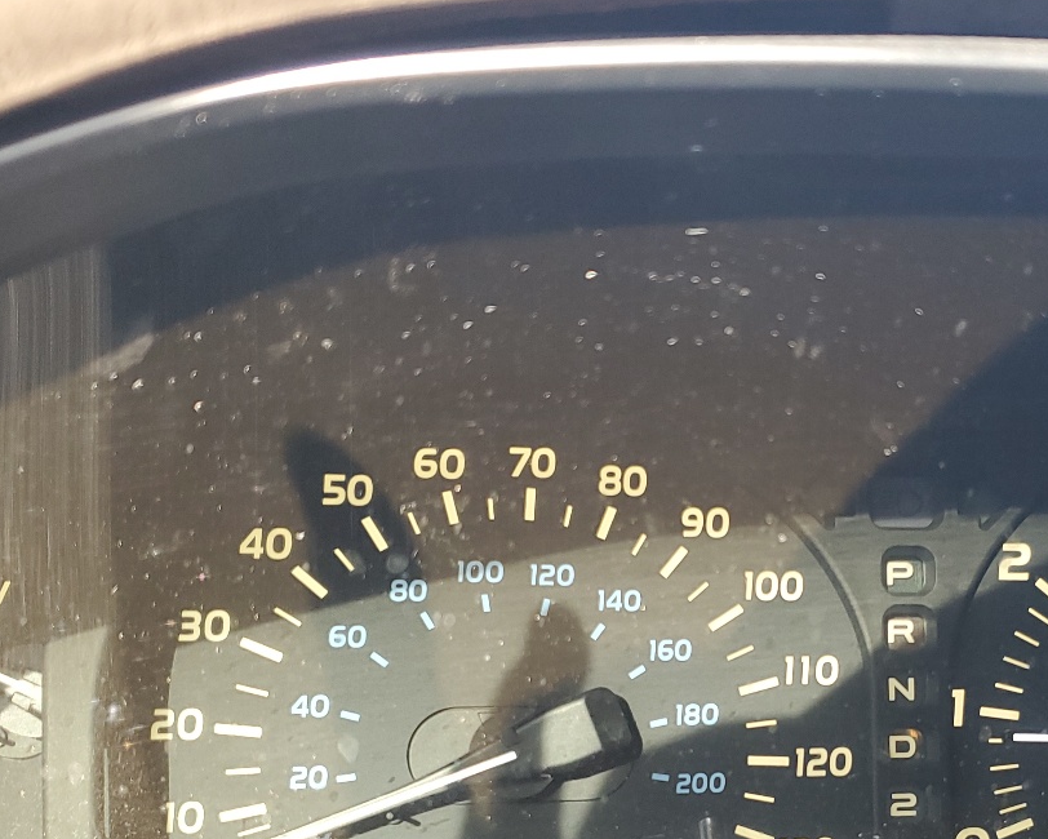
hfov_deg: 36.3
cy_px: 750
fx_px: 1551
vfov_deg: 29.1
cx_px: 816
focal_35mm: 50
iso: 72
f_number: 1.5
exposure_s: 1/60.2
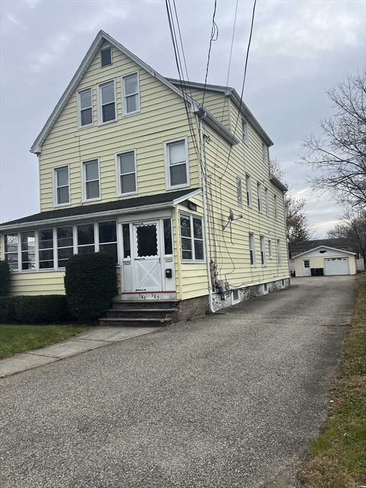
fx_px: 367
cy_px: 244
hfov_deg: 53.1
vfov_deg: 67.3
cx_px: 183
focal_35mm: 26
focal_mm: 5.7
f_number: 1.5
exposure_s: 1/1511
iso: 50
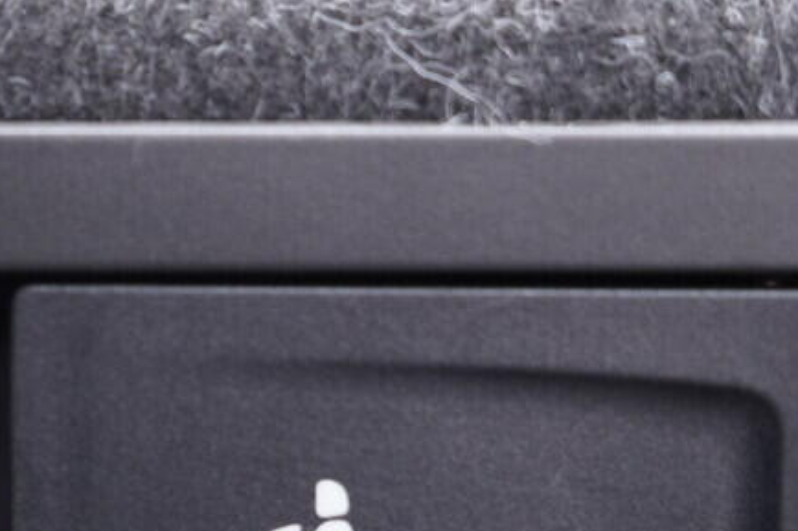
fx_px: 1883
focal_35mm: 85
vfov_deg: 15.7
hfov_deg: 23.6
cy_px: 539
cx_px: 188
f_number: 2.8
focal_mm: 24
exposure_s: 1/40
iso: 800
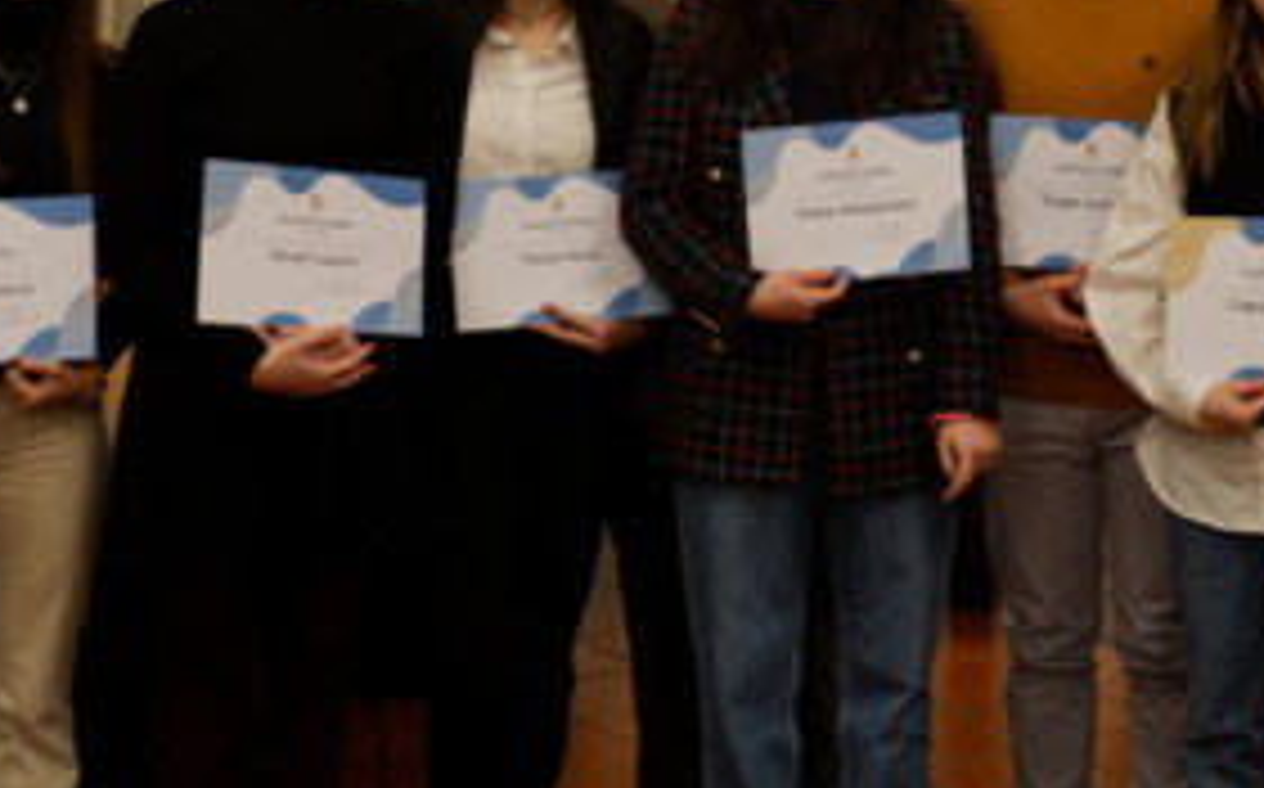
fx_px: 2719
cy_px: -83
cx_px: 1026
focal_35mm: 79
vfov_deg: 16.0
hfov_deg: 25.7
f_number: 4.2
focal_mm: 21.5
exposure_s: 1/30
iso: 400
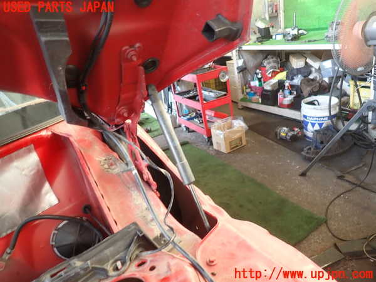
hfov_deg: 69.4
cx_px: 188
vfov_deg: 54.9
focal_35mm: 25
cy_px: 141
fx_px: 272
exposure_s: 1/60
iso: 160
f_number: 2
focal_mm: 4.5
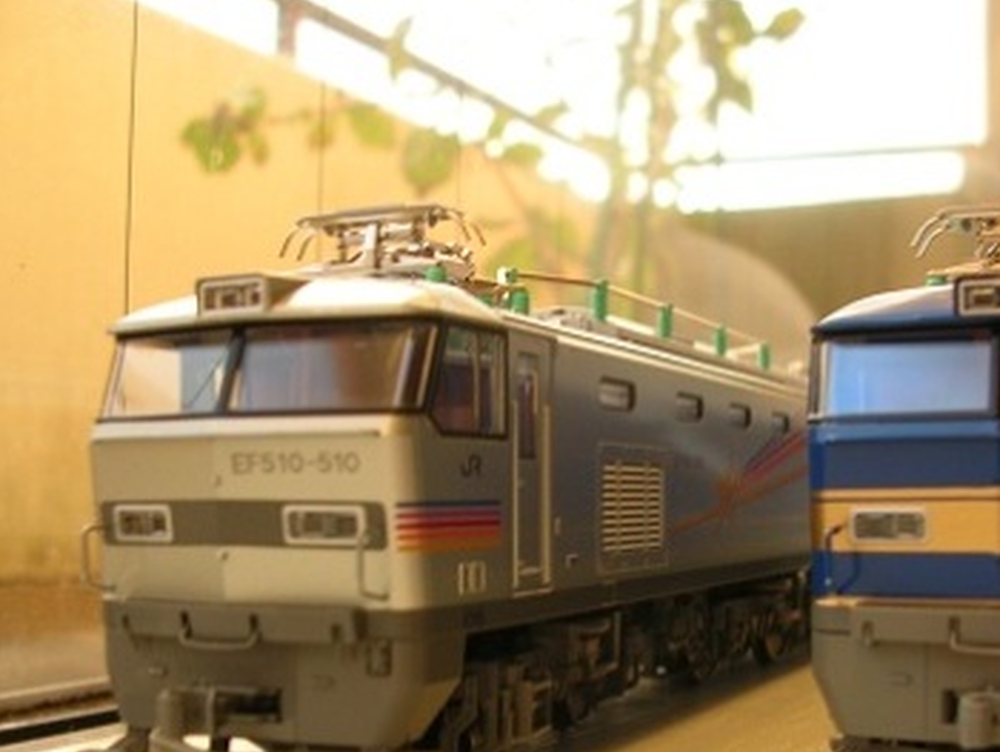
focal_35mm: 50
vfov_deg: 28.9
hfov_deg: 38.0
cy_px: 525
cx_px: 611
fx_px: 1445
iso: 50
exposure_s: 1/20.3
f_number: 2.8
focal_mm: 5.8
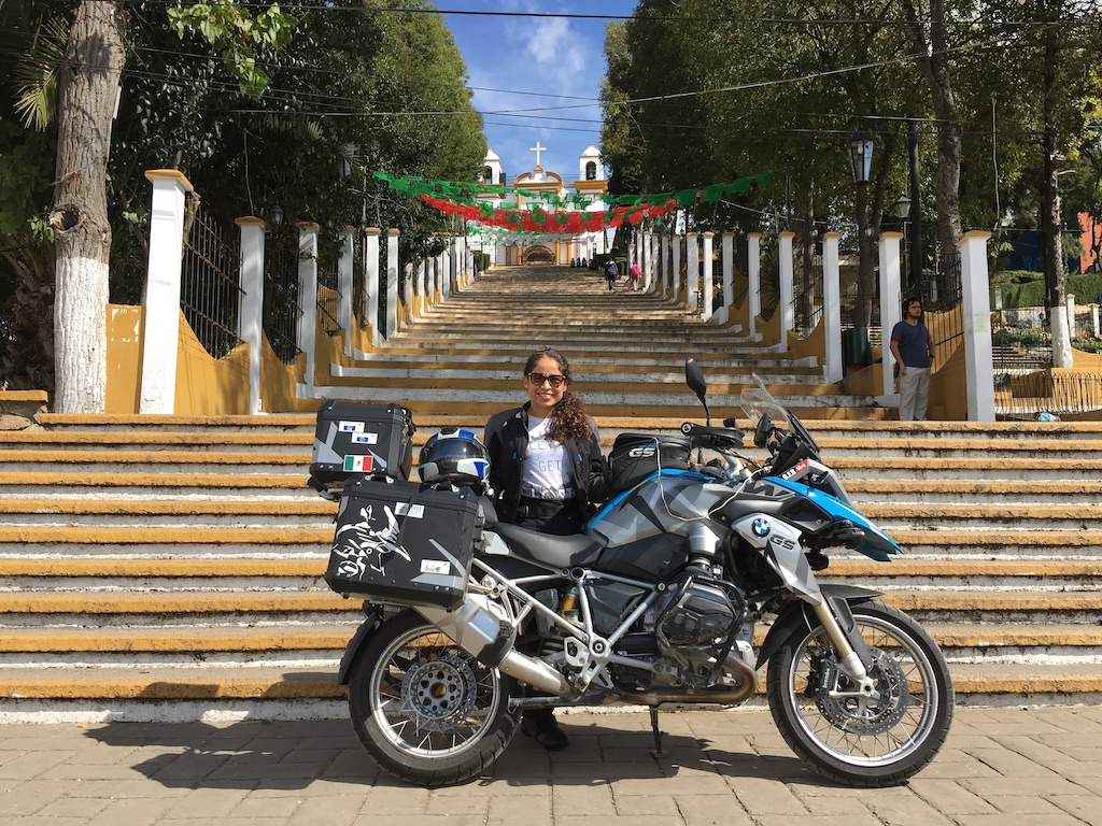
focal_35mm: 29
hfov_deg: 61.7
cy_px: 413
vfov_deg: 48.2
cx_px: 551
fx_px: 923
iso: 25
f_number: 2.2
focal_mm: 4.15
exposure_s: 1/1221
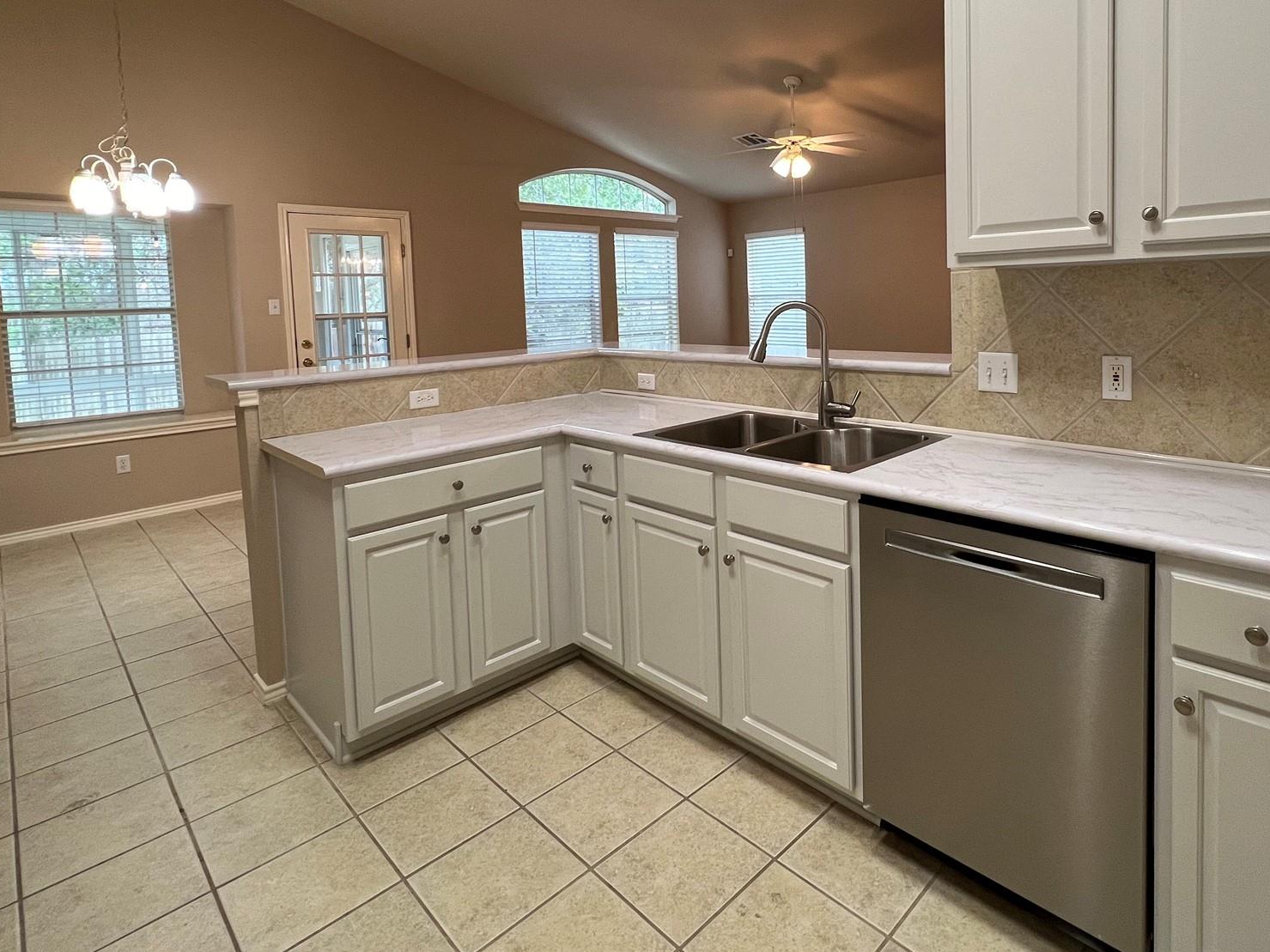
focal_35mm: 18
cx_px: 735
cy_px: 343
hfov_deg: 87.1
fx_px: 660
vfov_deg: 70.2
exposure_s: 1/60
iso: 125
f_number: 1.8
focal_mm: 1.57
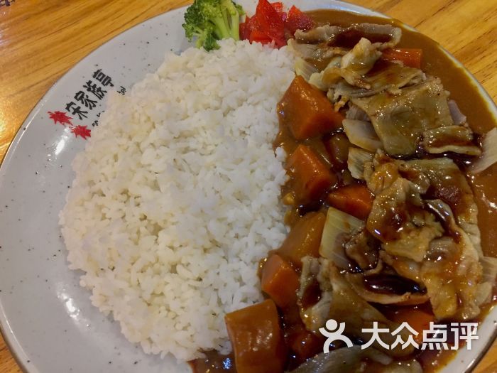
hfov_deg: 61.7
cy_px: 186
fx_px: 416
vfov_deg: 48.2
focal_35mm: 29
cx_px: 248
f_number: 2.2
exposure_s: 1/33
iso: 160
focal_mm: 4.15
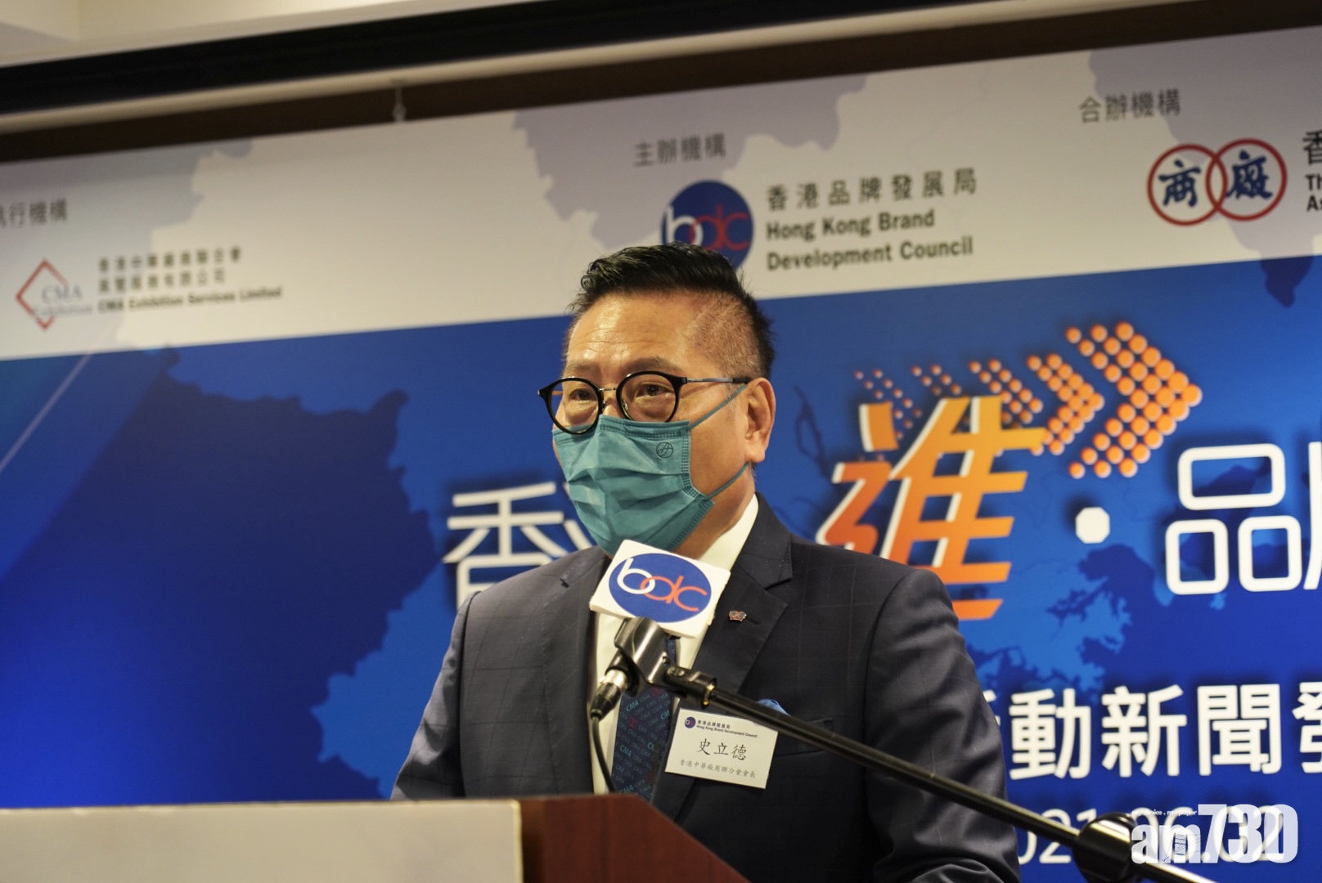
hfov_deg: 19.4
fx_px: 3858
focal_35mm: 105
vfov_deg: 13.1
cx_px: 661
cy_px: 442
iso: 1600
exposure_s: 1/125
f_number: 4
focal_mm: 105
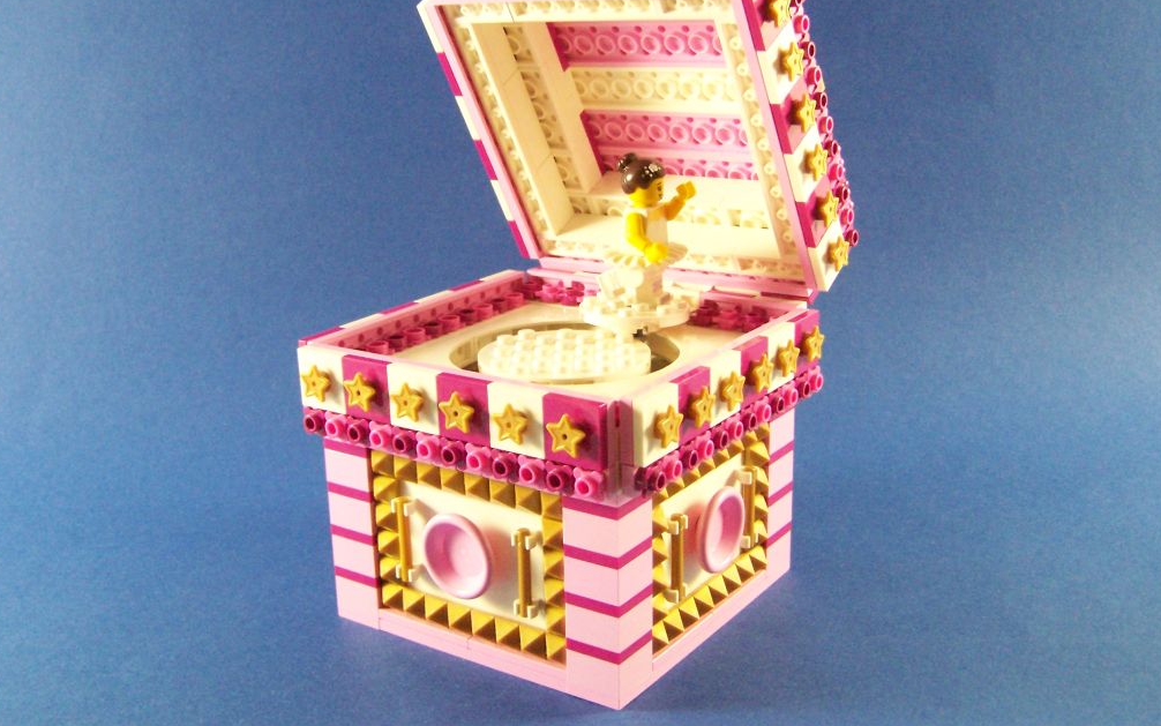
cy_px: 302
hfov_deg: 48.2
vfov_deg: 31.2
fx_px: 1297
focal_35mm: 41
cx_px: 575
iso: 400
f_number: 3.6
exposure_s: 1/60
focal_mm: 6.3
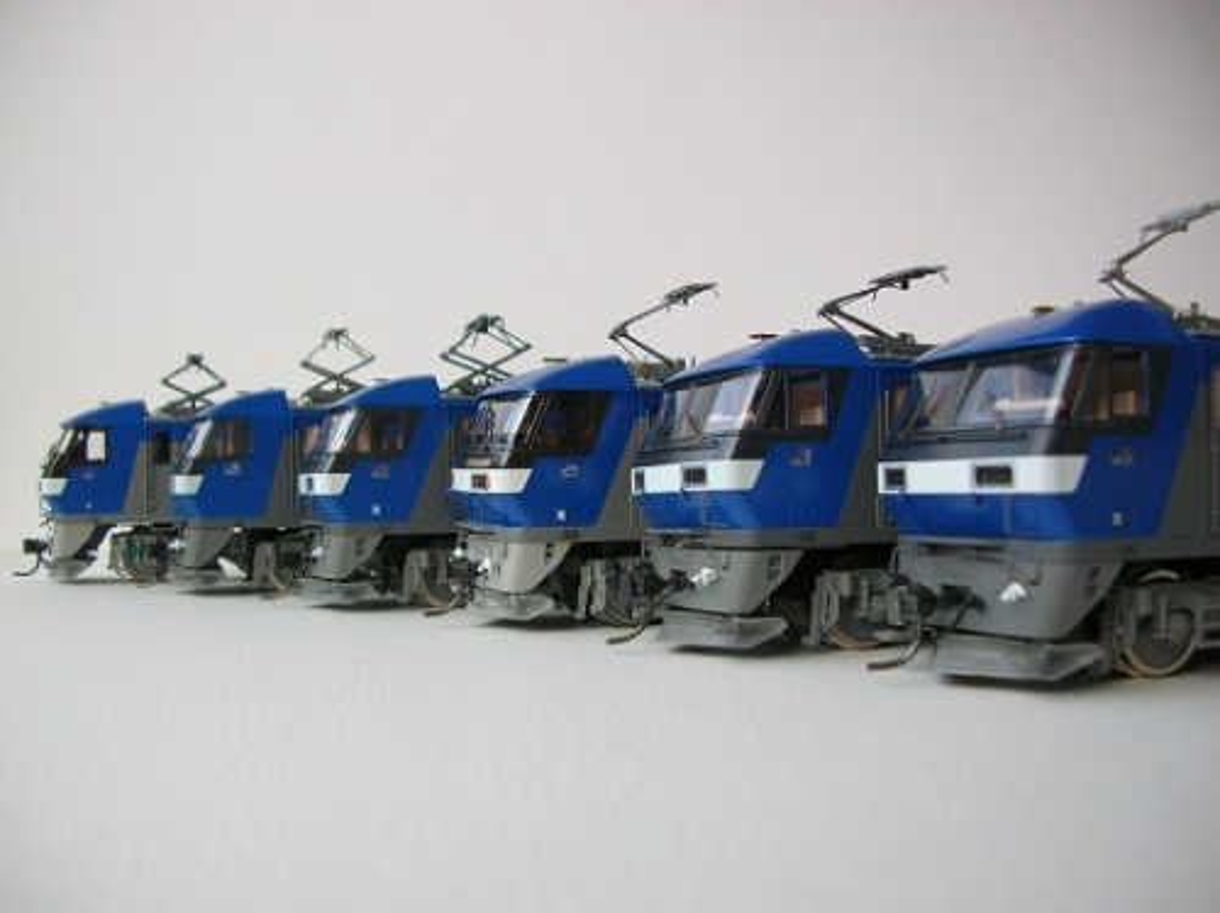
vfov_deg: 40.6
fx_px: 1232
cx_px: 610
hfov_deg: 52.7
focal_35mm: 35
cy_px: 456
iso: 50
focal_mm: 5.8
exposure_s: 1/76.1
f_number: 2.8
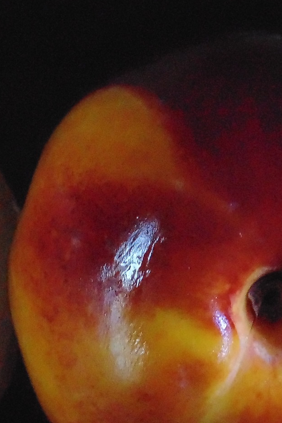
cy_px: 257
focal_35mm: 174
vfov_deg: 11.8
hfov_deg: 7.9
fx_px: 2043
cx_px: 42
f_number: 4.1
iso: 800
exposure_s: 1/30
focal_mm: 11.7
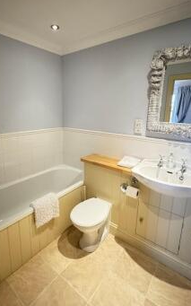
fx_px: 158
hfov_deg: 62.0
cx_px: 83
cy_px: 143
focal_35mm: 19
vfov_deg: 87.9
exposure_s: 1/50
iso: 500
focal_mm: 2.22
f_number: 2.2
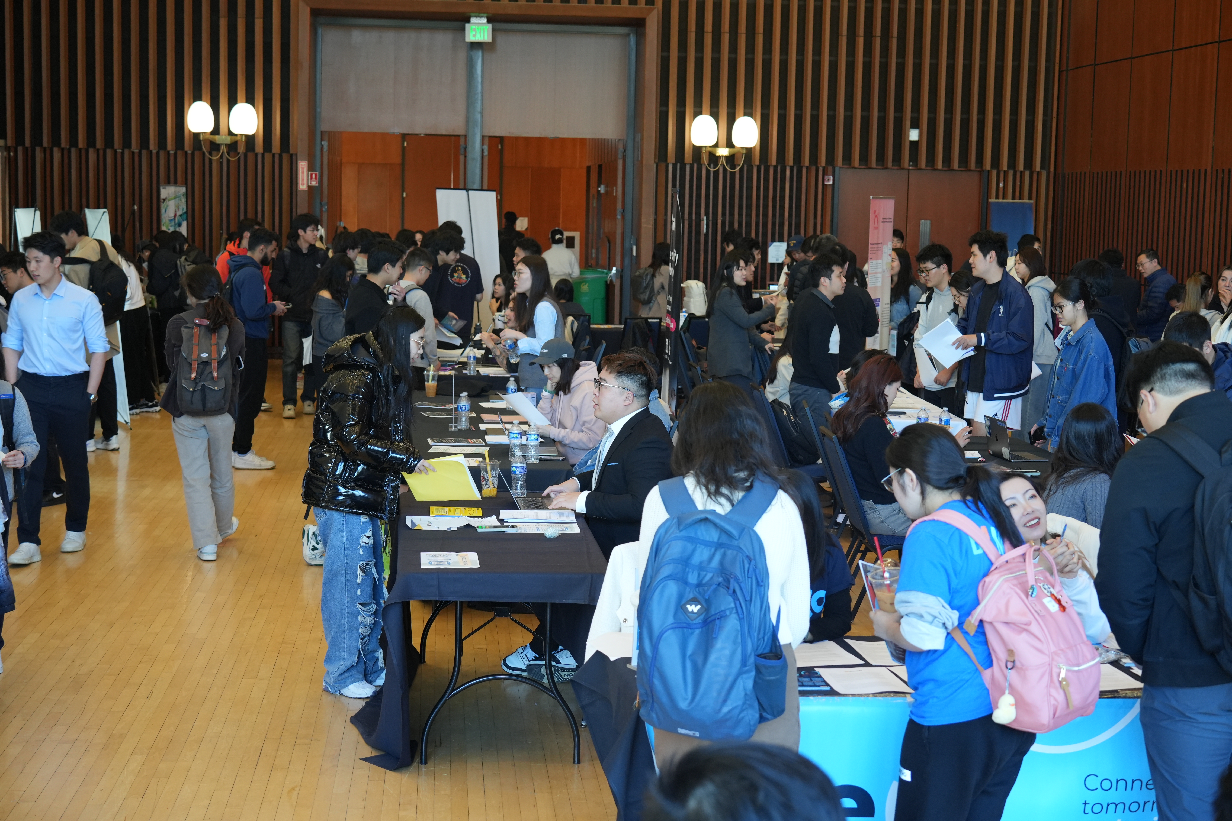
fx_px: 1916
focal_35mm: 56
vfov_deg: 24.2
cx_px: 616
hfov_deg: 35.6
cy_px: 410
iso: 1600
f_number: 6.3
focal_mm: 56
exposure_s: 1/60
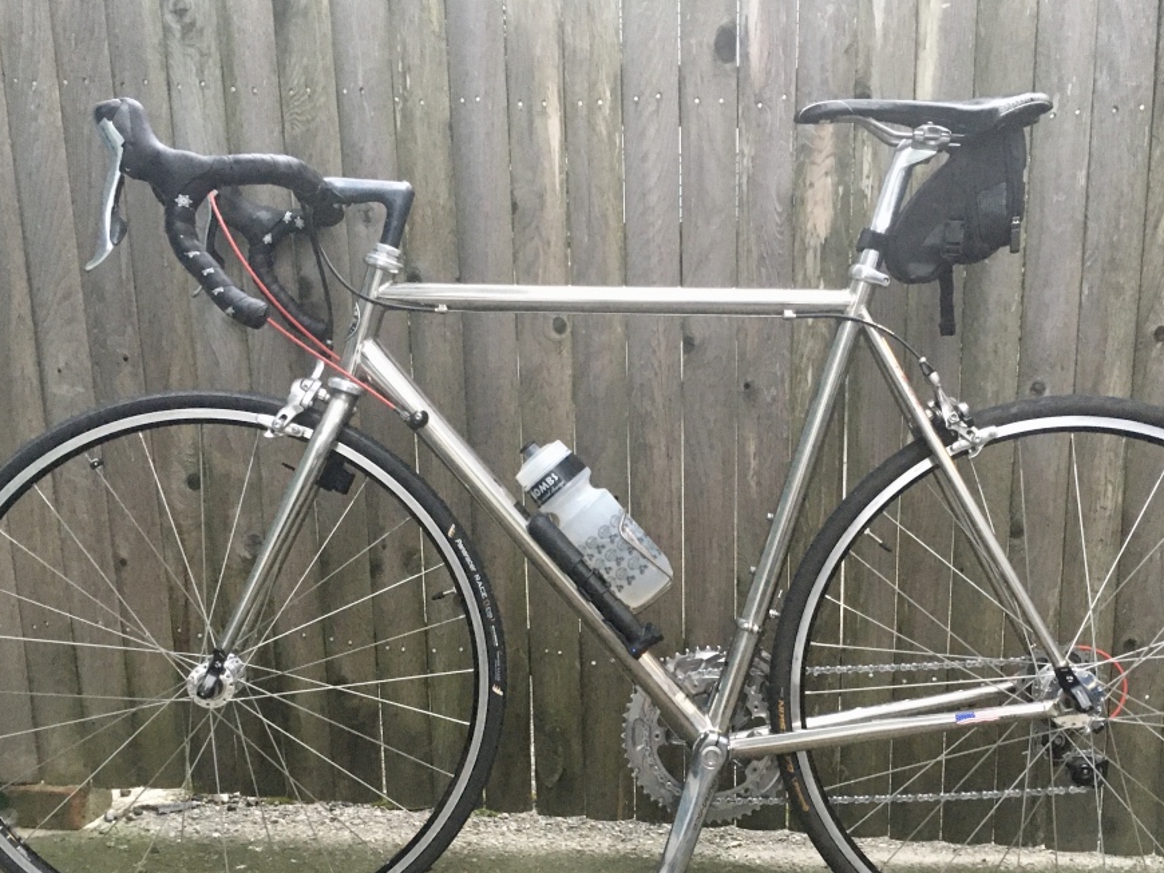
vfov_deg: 35.6
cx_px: 636
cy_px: 595
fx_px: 1345
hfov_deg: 46.7
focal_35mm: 40
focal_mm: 4.15
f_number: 2.2
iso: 200
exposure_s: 1/15
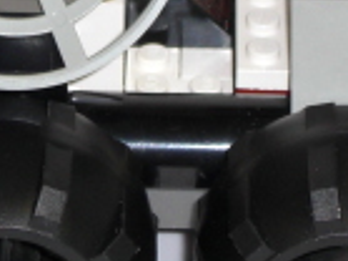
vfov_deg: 3.6
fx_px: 4118
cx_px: 90
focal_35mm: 410
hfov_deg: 4.8
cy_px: -88
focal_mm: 15.7
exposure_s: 1/60
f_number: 4.8
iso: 100
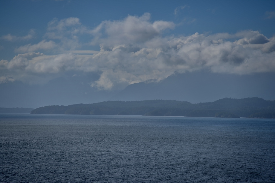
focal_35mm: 120
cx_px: 138
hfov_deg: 17.1
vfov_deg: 11.4
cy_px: 92
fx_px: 917
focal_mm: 120
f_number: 13
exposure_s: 1/400
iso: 100
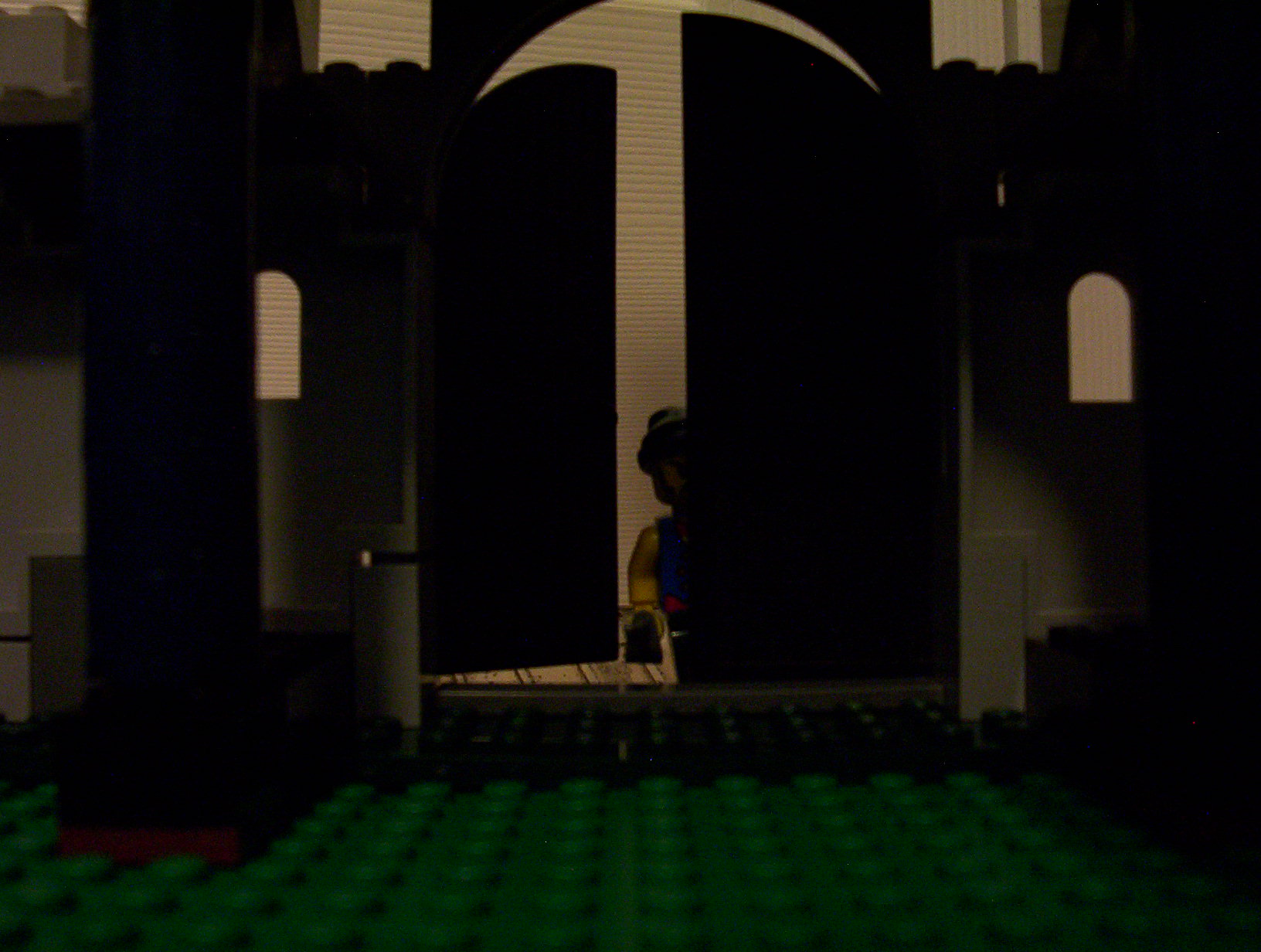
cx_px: 630
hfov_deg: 43.8
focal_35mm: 43
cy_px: 476
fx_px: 1570
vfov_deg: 33.7
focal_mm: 5.77
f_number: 2.73
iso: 200
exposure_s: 1/8
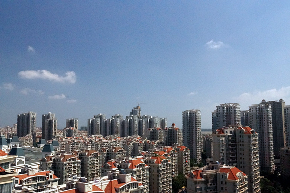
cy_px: 96
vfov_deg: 39.9
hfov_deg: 57.3
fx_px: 266
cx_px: 145
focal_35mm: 33
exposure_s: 1/3200
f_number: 14
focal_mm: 22
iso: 4000
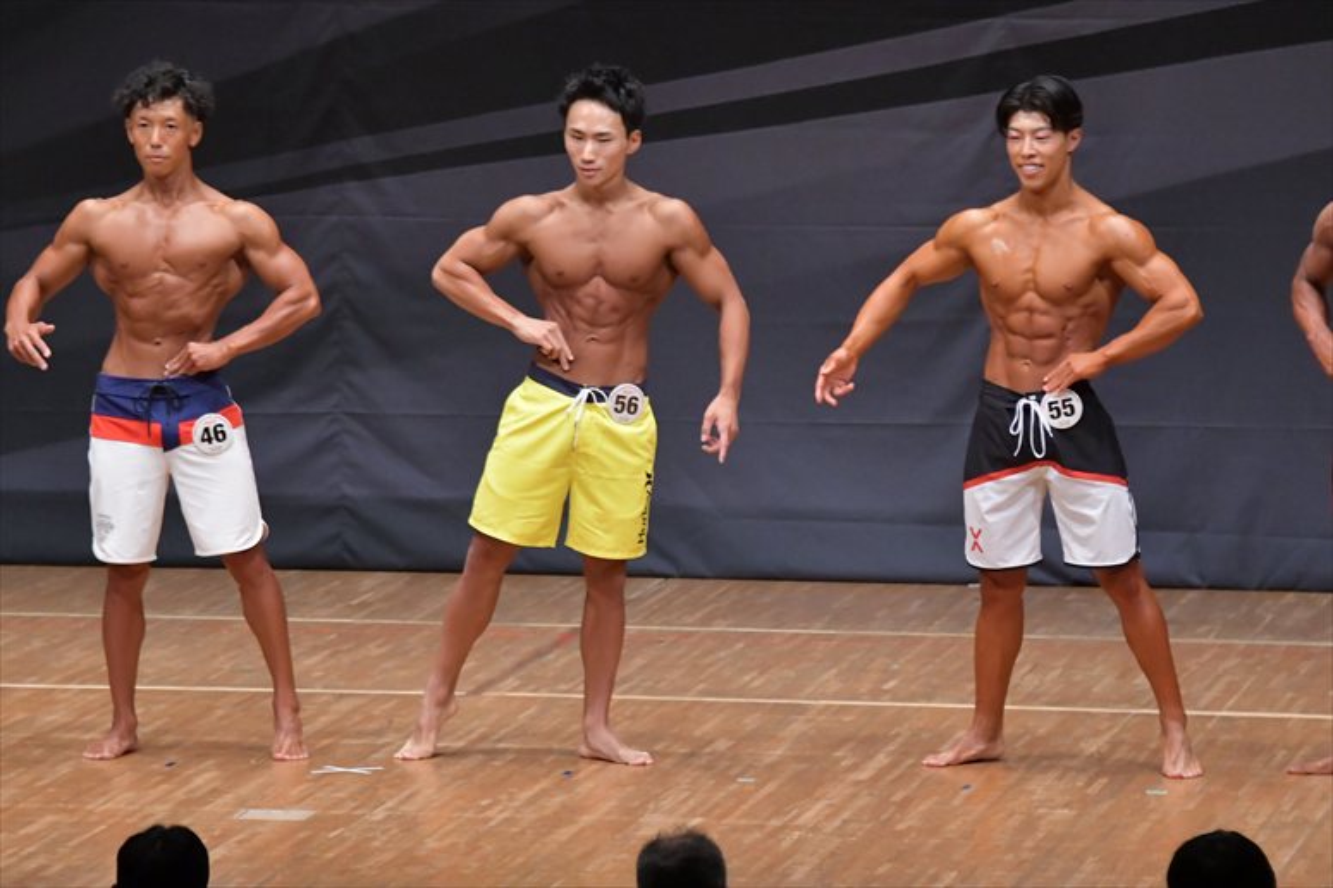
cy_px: 444
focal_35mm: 255
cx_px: 666
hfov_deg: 8.1
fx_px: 9438
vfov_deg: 5.4
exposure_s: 1/400
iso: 6400
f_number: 5.6
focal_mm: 170
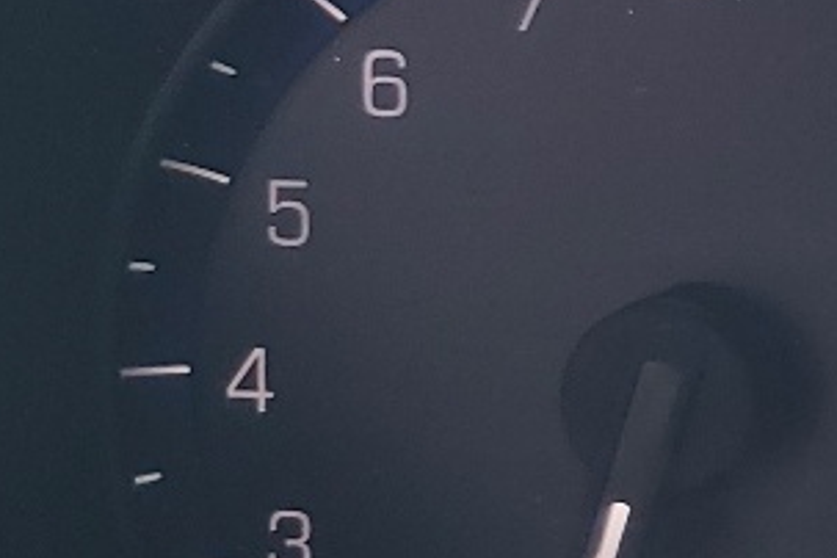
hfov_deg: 12.1
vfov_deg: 9.6
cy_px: 163
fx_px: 3324
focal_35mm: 143
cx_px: 1862
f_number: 1.5
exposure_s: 1/120
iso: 55
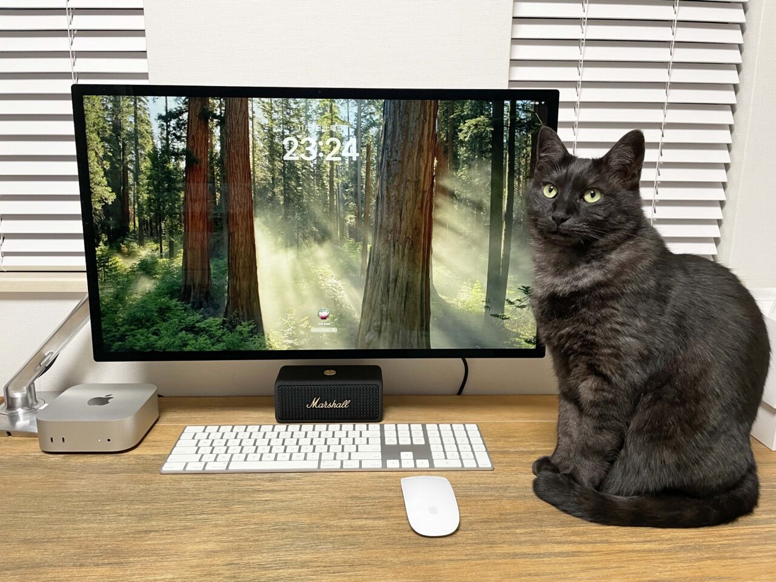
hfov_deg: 67.3
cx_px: 388
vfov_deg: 53.1
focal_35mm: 26
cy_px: 291
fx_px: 583
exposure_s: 1/50
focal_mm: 4.2
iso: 160
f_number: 1.6
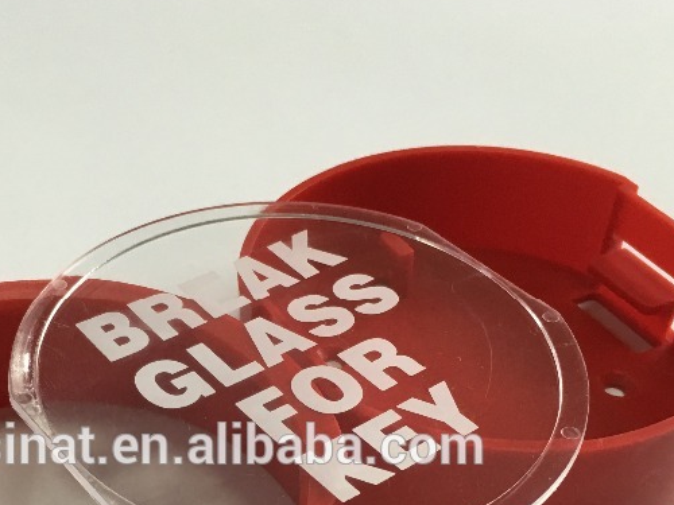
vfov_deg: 24.4
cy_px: 463
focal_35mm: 58
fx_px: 1129
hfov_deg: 33.0
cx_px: 231
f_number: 2.2
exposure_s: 1/33
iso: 50
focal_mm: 4.15
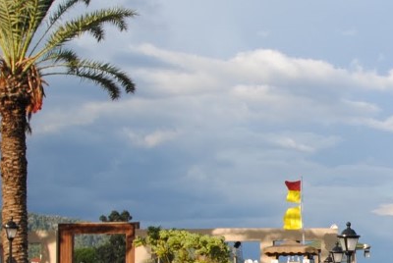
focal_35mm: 103
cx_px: 543
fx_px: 1126
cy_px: 267
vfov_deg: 13.2
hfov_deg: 18.2
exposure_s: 1/200
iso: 100
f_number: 7.1
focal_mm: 24
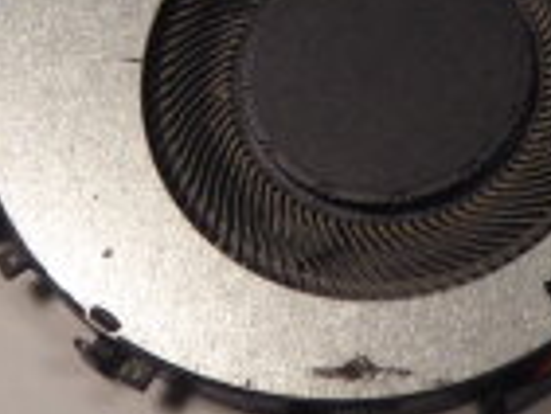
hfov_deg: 15.6
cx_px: 586
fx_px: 1960
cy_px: -20
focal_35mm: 123
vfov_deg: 11.9
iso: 200
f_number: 3.5
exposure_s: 1/60
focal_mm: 5
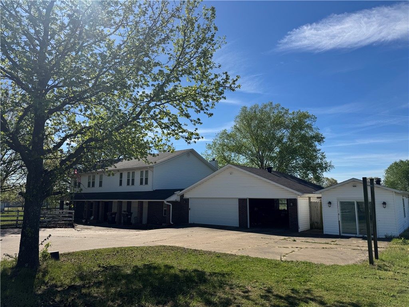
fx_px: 284
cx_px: 204
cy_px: 154
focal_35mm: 24
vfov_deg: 56.8
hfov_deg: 71.6
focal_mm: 6.76
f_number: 1.78
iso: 80
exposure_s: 1/6410
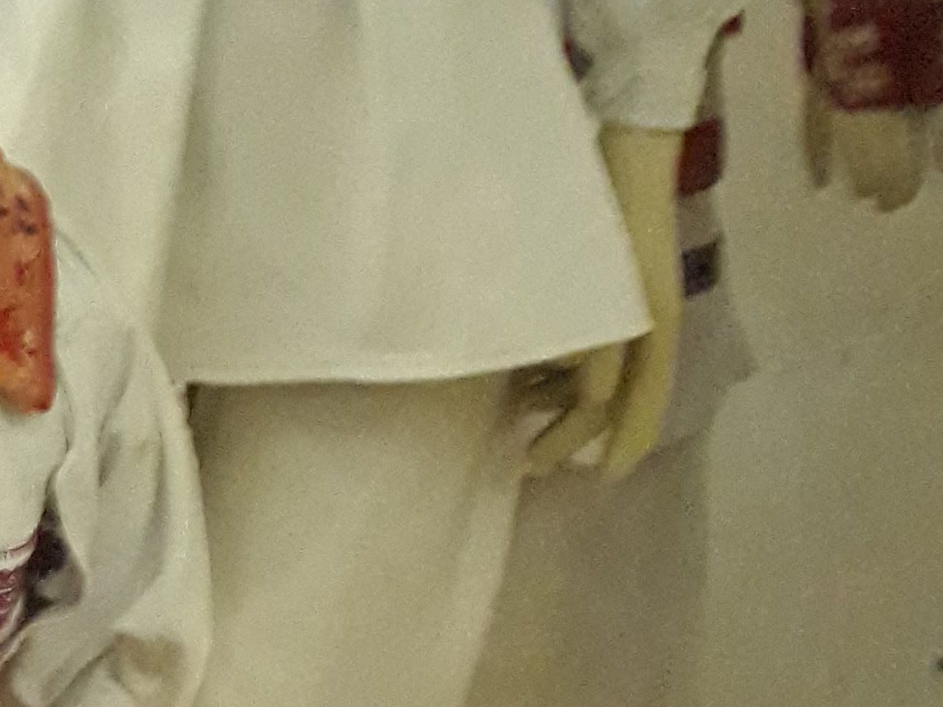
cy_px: 780
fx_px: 2724
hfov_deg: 18.2
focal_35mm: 100
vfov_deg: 14.4
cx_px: -304
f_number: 1.9
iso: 800
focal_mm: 3.6
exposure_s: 1/17
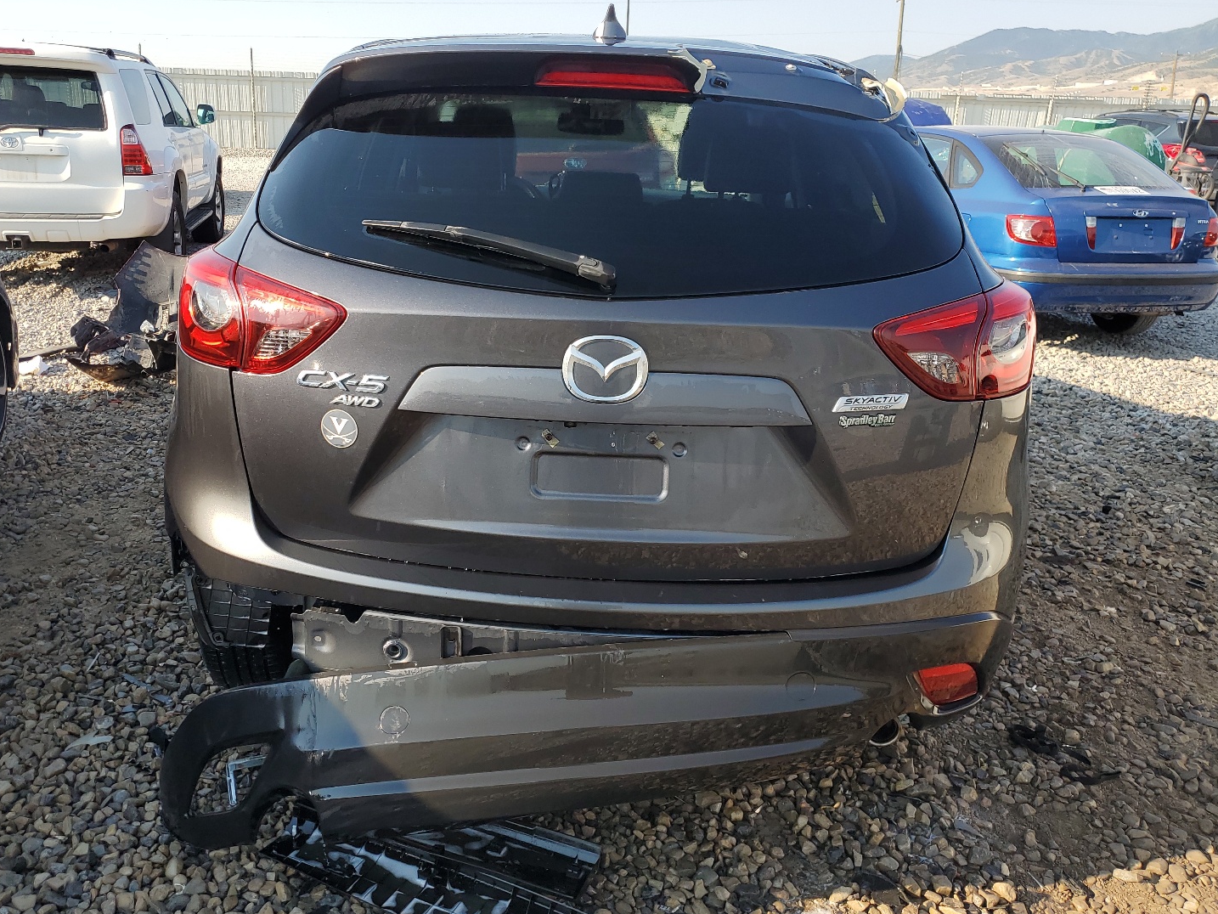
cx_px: 560
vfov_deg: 48.2
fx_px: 1021
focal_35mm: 29
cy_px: 453
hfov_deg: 61.6
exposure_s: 1/1250
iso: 50
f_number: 1.5
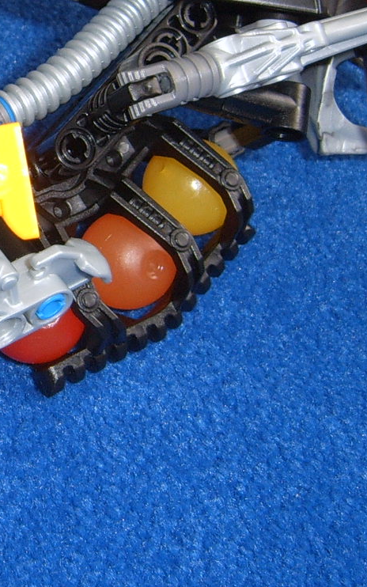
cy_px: 171
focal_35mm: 80
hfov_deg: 15.3
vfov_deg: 25.6
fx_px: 1280
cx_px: -149
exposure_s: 1/30
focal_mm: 5.8
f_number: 5.8
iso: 69
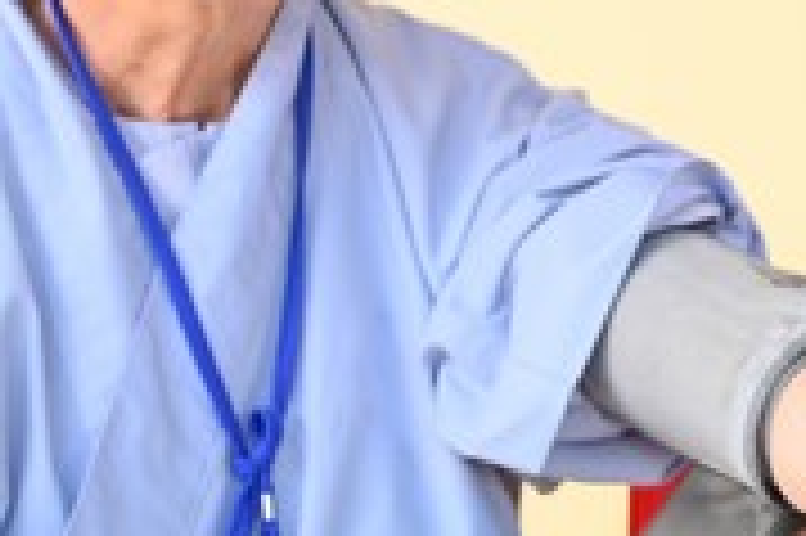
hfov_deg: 11.5
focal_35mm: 174
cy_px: -185
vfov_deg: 7.8
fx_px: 3892
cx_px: 1085
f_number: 4
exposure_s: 1/320
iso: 1250
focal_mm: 48
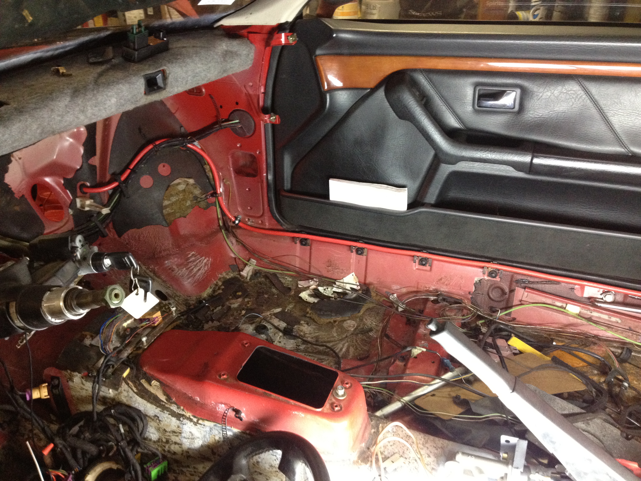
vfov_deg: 40.7
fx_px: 648
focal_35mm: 35
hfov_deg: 52.6
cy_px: 240
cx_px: 320
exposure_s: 1/20
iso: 320
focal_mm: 4.28
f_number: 2.4
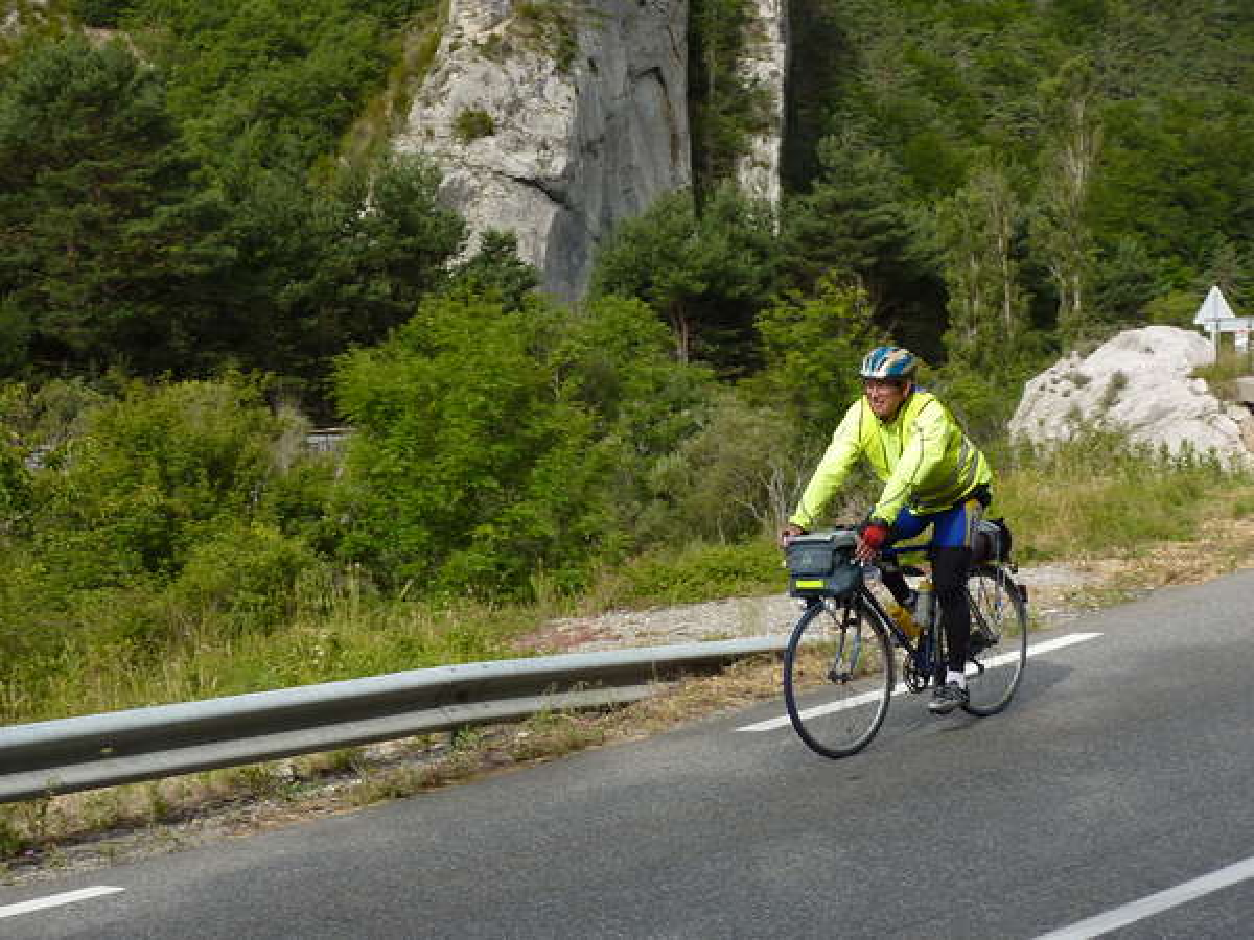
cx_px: 627
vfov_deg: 22.9
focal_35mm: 64
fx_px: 2318
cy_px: 470
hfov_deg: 30.3
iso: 80
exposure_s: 1/500
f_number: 4
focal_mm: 7.3
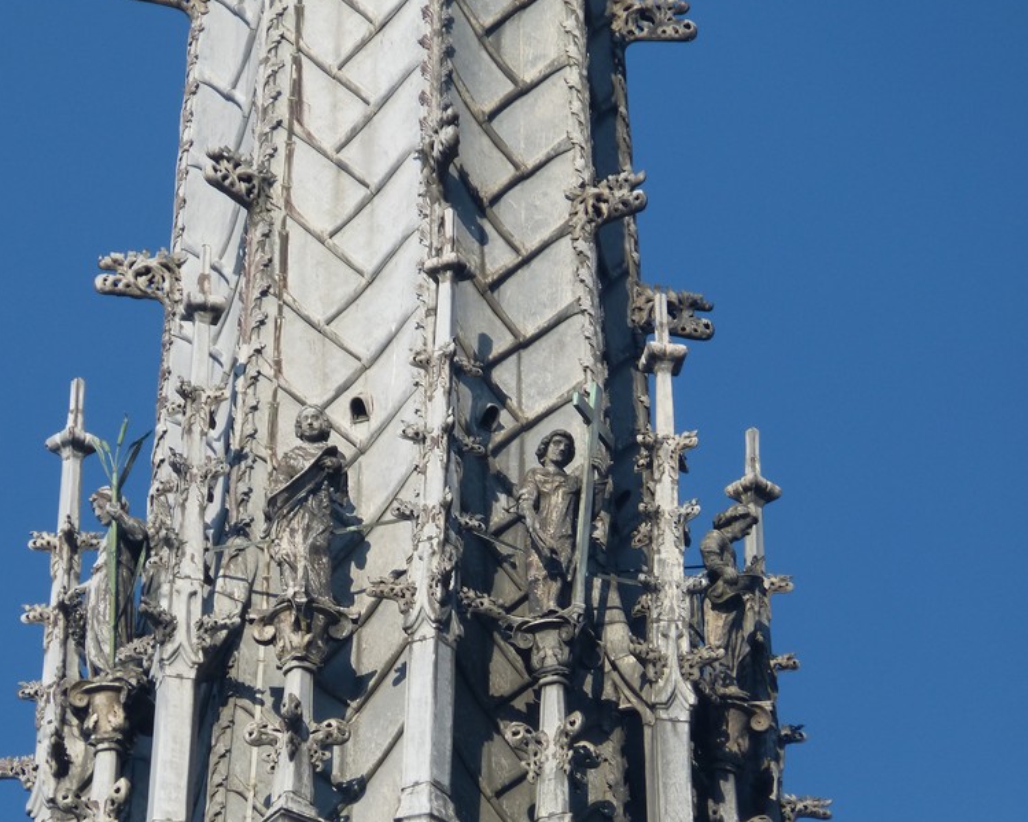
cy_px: 362
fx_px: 23728
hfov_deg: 2.5
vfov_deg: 2.0
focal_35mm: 780
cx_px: 402
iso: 100
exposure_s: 1/640
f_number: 5.2
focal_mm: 108
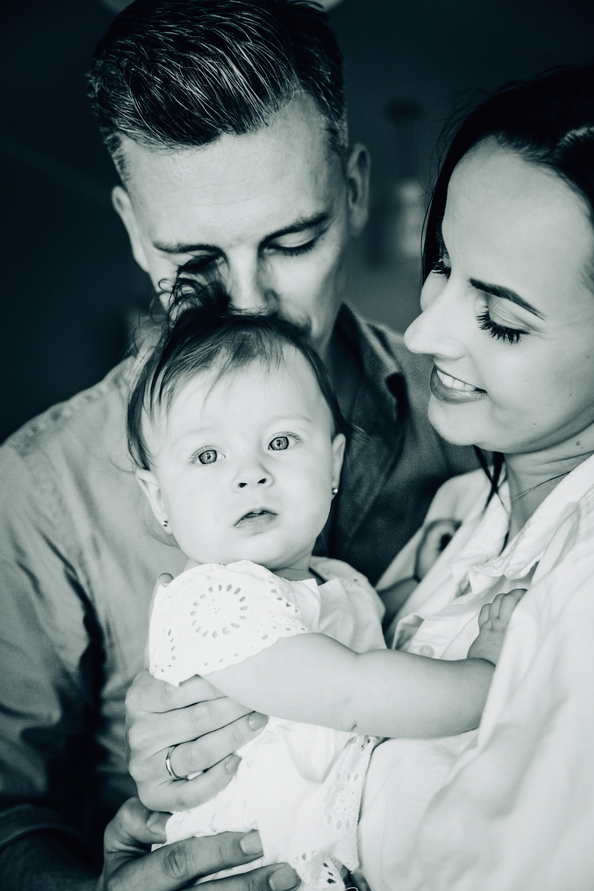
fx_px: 1051
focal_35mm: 42
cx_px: 297
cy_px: 446
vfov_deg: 45.9
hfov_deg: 31.6
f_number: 2.8
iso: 1250
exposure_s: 1/160
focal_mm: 42.5
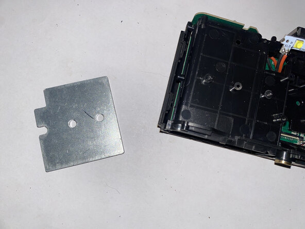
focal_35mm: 25
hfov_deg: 69.4
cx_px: 152
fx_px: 220
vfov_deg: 54.9
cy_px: 114
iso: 32
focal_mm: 4.25
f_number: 1.8
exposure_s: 1/1083
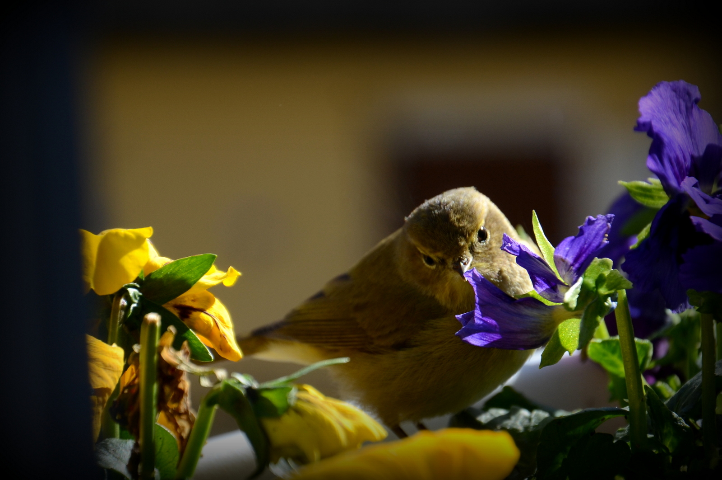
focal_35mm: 158
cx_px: 361
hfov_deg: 13.1
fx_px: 3154
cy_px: 240
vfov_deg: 8.7
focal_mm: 105
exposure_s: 1/400
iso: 200
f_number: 5.6
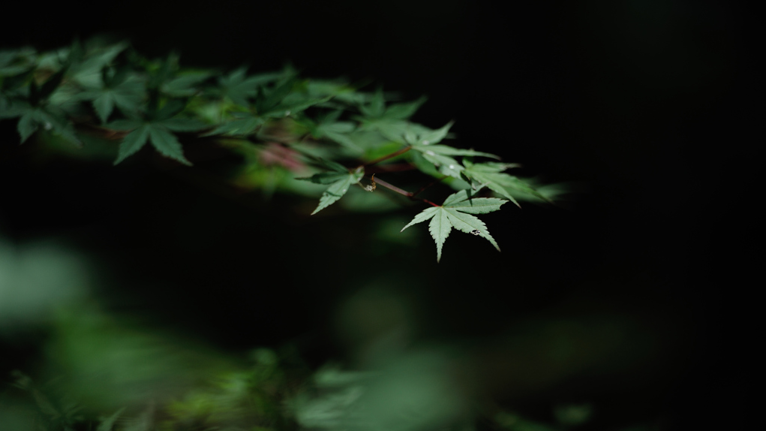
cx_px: 383
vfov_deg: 5.8
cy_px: 184
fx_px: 4265
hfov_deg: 10.3
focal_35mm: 210
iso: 200
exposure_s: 1/8000
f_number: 2.8
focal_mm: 200
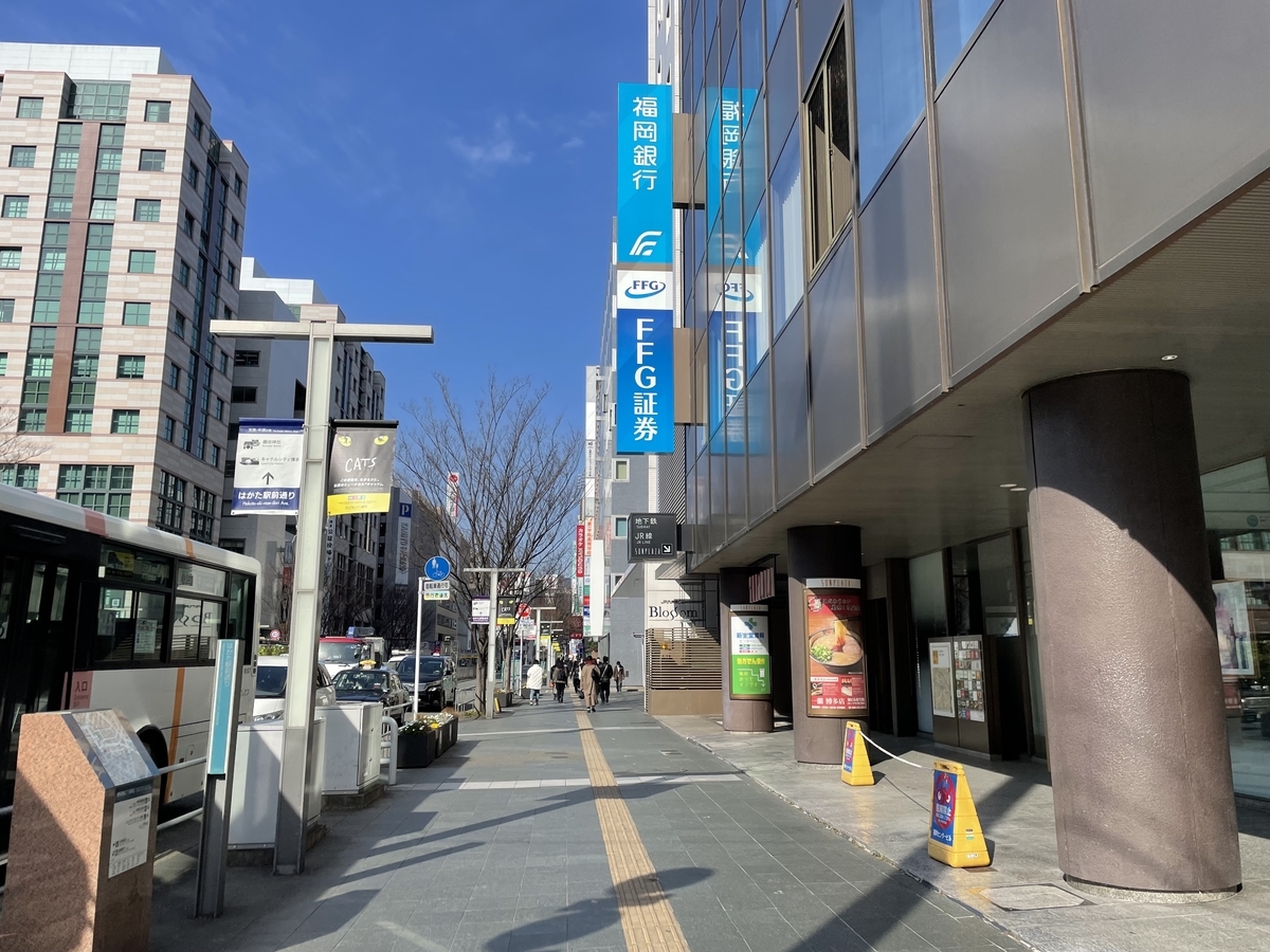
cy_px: 476
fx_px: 954
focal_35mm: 26
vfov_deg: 53.1
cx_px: 635
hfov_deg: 67.3
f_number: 1.6
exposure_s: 1/3125
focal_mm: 4.2
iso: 32
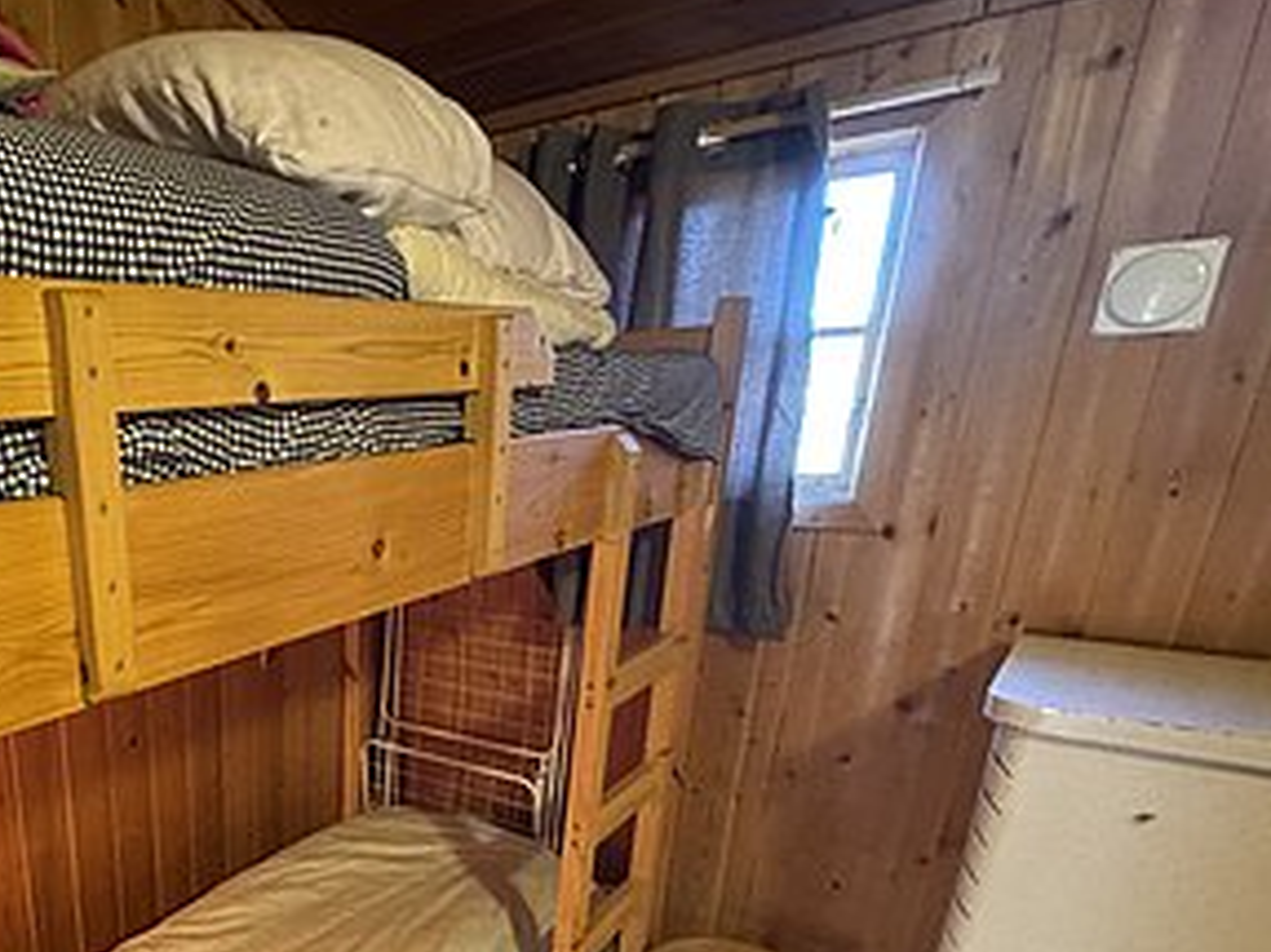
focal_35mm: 26
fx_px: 954
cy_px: 753
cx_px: 188
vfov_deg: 50.1
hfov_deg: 59.8
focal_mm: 2.22
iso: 800
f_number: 2.2
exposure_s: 1/33
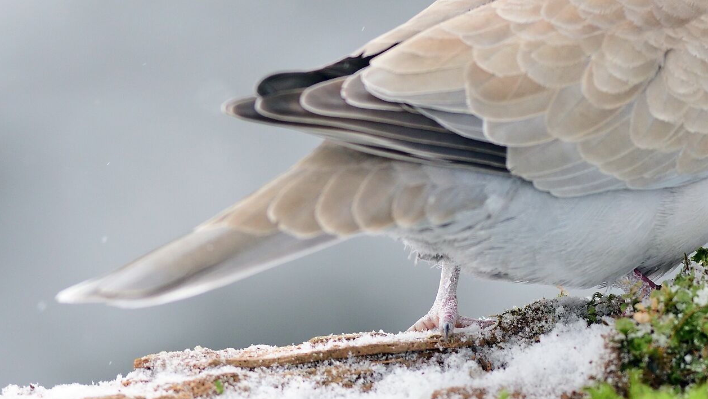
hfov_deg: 2.4
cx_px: 655
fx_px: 16879
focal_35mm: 899
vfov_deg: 1.4
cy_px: 81
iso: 1000
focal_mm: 300
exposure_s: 1/640
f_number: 4
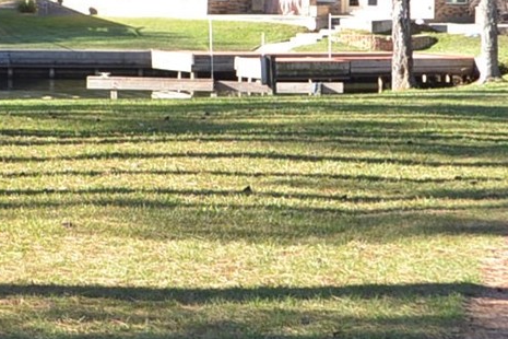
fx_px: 1778
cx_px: 280
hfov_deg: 16.3
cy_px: 127
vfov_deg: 10.9
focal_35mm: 126
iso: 100
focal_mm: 18
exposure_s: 1/200
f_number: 3.5
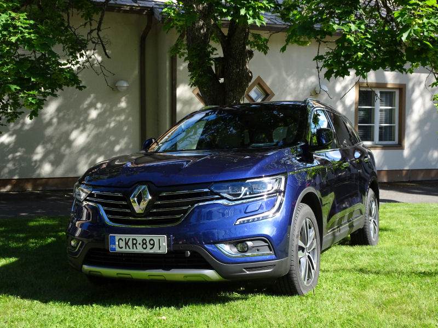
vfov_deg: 31.5
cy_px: 164
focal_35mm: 46
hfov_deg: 41.2
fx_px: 582
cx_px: 219
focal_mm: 7.87
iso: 80
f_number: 4.5
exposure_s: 1/200
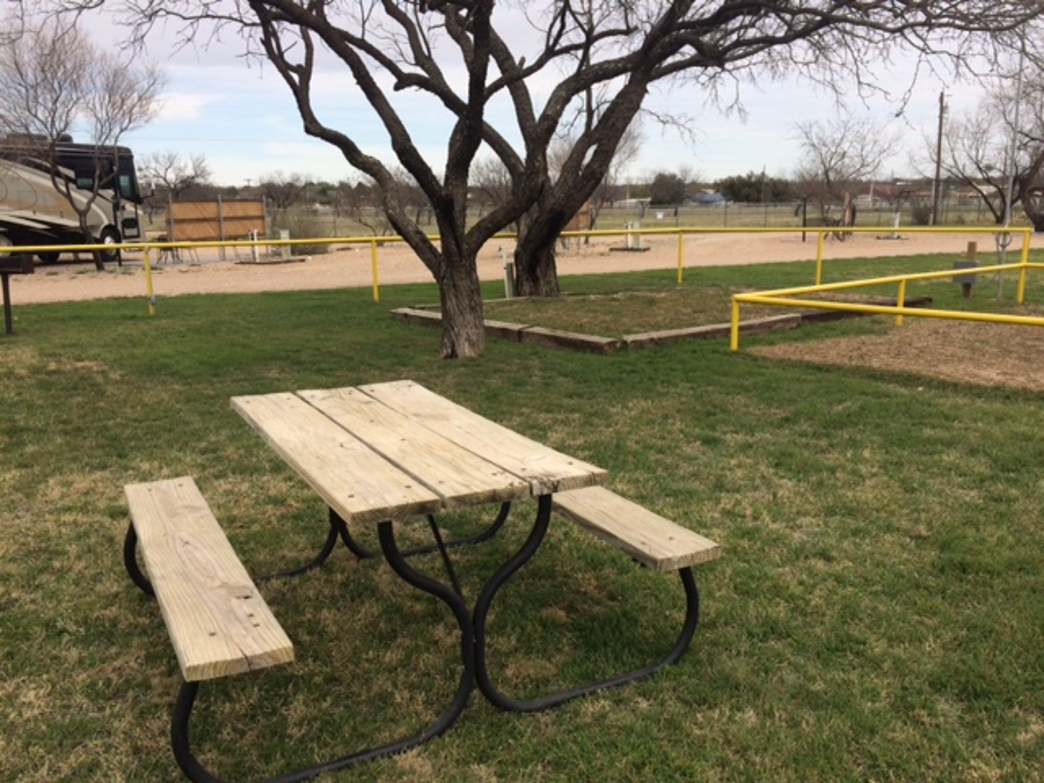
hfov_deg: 61.7
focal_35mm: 29
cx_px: 522
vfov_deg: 48.2
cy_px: 392
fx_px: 875
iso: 32
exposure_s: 1/1866
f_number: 2.2
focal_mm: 4.15
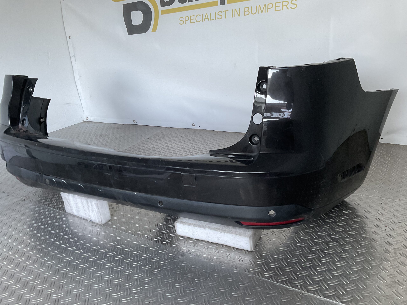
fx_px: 341
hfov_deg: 61.7
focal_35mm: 29
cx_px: 204
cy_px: 152
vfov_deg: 48.2
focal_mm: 3
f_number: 1.8
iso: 64
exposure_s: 1/60
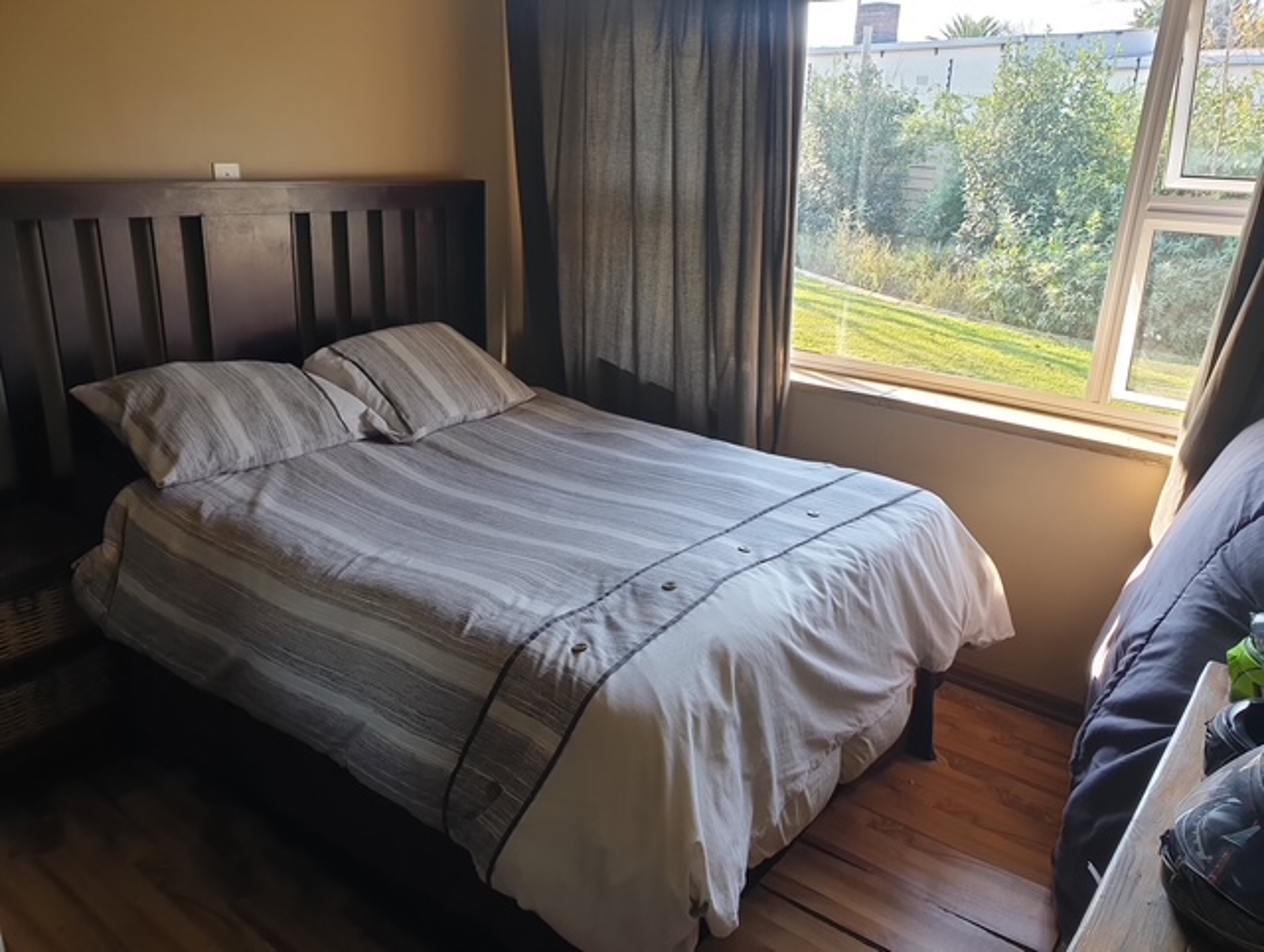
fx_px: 951
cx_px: 632
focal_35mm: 26
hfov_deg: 67.2
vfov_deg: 53.2
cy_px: 476
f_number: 2.4
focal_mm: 4.3
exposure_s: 1/35
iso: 50
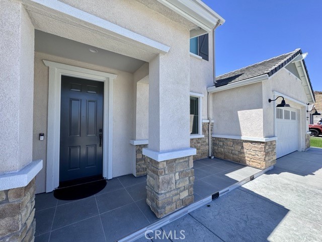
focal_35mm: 14
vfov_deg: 85.7
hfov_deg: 102.1
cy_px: 121
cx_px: 161
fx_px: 130
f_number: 2.2
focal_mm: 2.22
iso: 40
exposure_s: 1/840
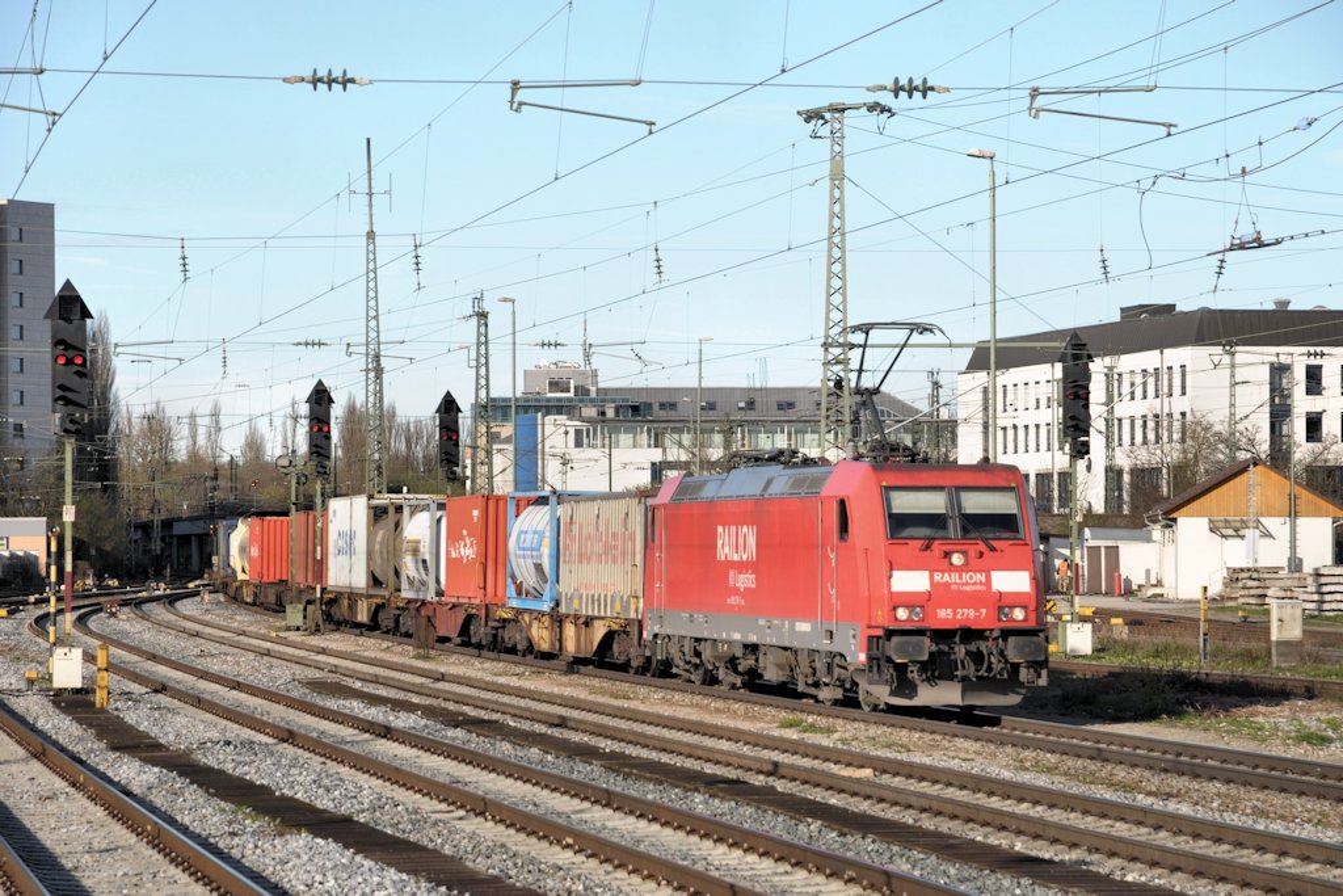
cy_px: 448
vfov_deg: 11.7
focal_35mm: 117
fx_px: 4365
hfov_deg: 17.5
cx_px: 672
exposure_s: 1/500
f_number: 9
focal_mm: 78
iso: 320
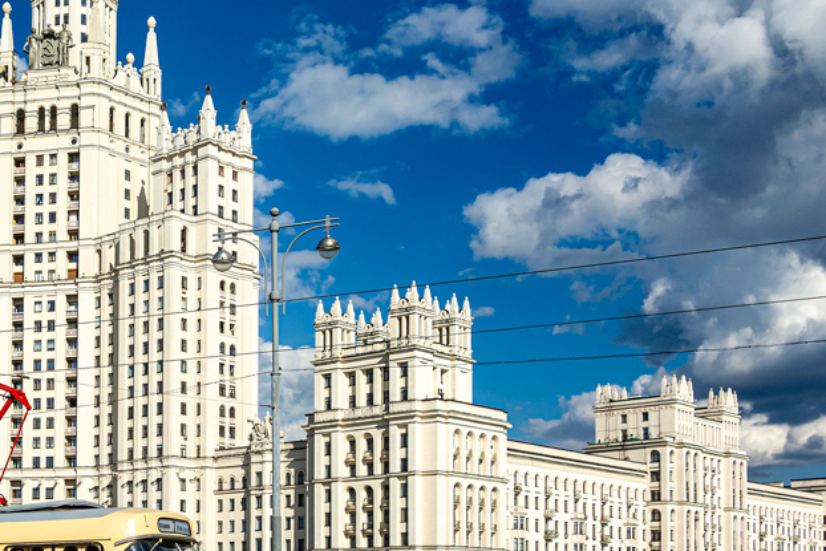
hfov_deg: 35.4
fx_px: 1239
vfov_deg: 25.1
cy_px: 287
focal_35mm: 54
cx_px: 141
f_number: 3.5
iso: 80
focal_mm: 10.4
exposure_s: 1/1600
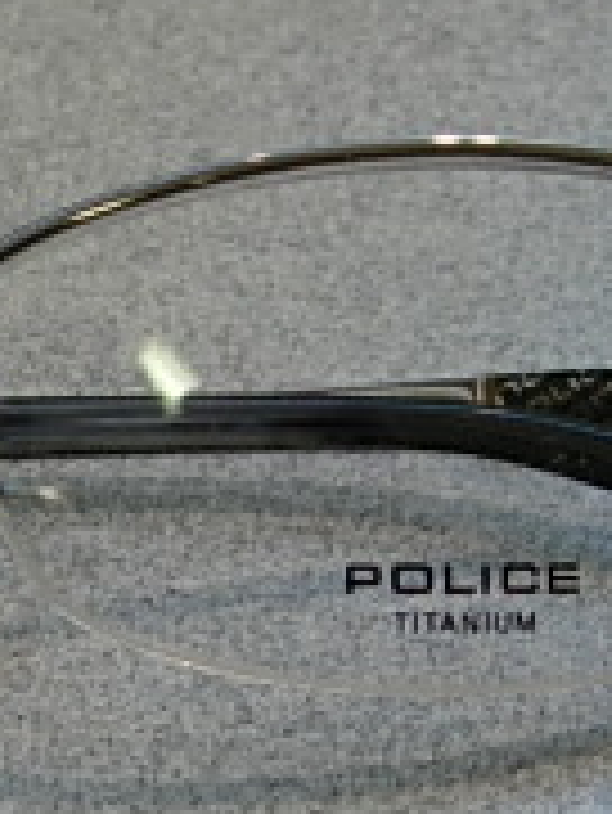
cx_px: -198
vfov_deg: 14.6
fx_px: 3155
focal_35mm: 134
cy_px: 657
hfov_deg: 10.8
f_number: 2.8
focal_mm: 7.8
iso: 64
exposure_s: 1/60.4
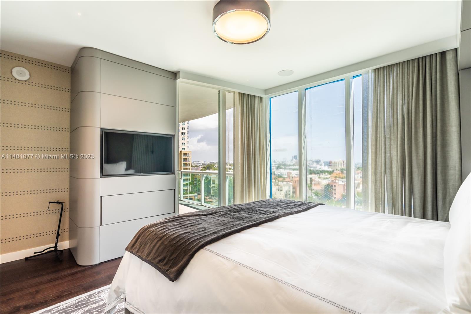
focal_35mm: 16
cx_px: 236
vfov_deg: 73.7
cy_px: 157
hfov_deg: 96.7
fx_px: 209
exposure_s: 1/800
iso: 400
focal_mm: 16
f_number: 9
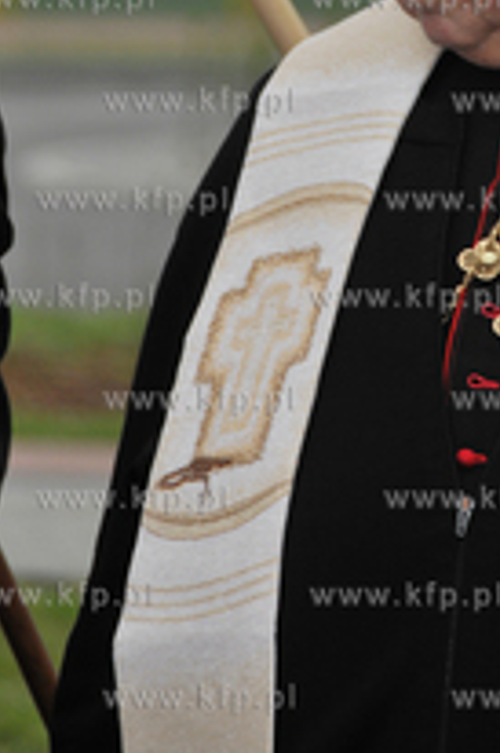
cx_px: 431
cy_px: 95
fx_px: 12165
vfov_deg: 3.5
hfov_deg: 2.4
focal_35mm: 583
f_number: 5.6
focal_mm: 200
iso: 400
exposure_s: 1/1000
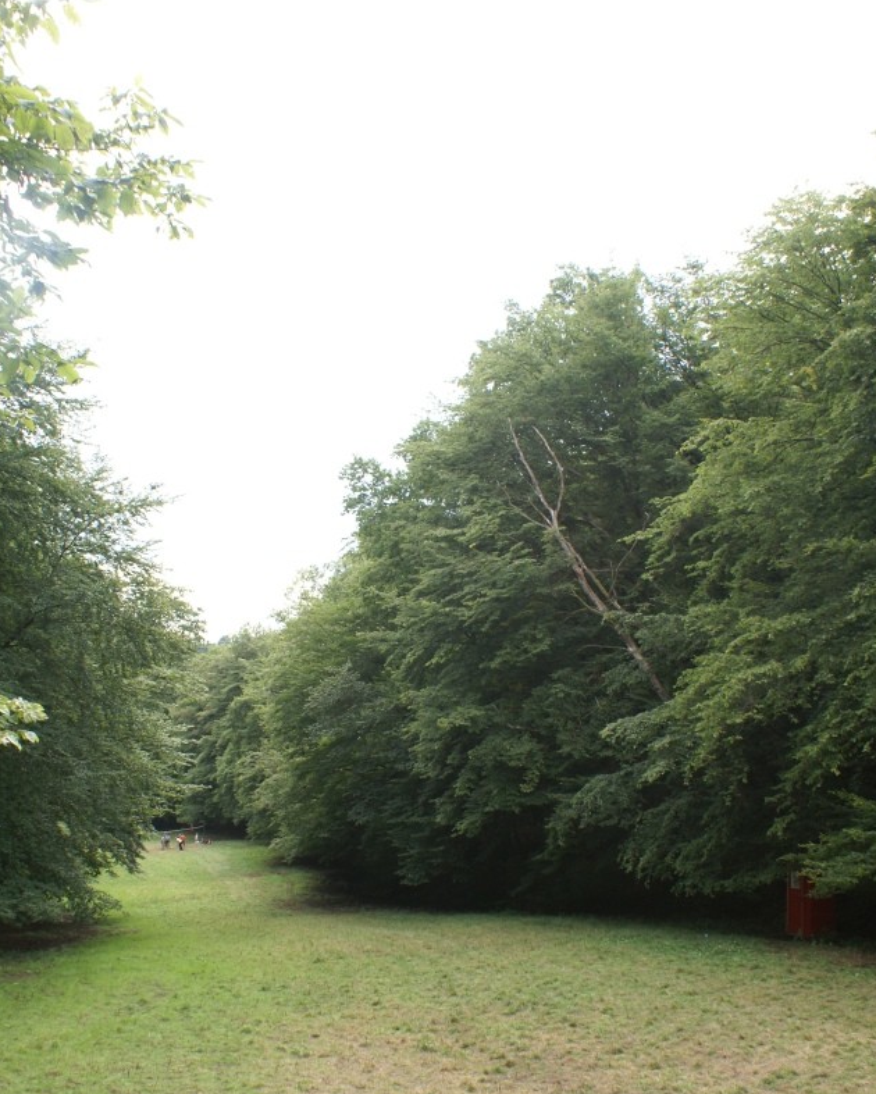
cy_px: 573
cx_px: 429
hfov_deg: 44.6
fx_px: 1069
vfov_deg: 54.2
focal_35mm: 33
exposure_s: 1/60
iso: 100
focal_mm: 18
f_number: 8
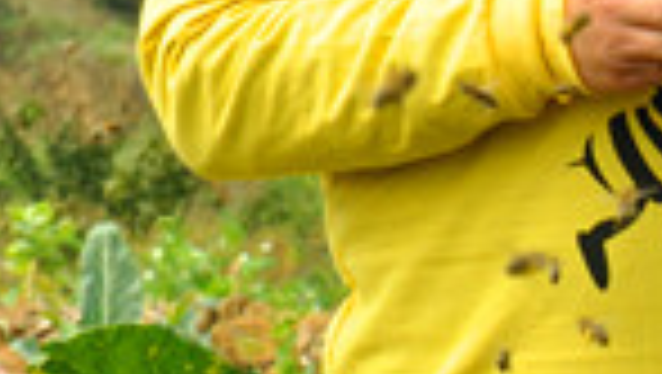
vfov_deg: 3.5
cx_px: 1329
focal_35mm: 342
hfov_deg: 6.1
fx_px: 6009
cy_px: -210
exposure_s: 1/500
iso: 320
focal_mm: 40
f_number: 11
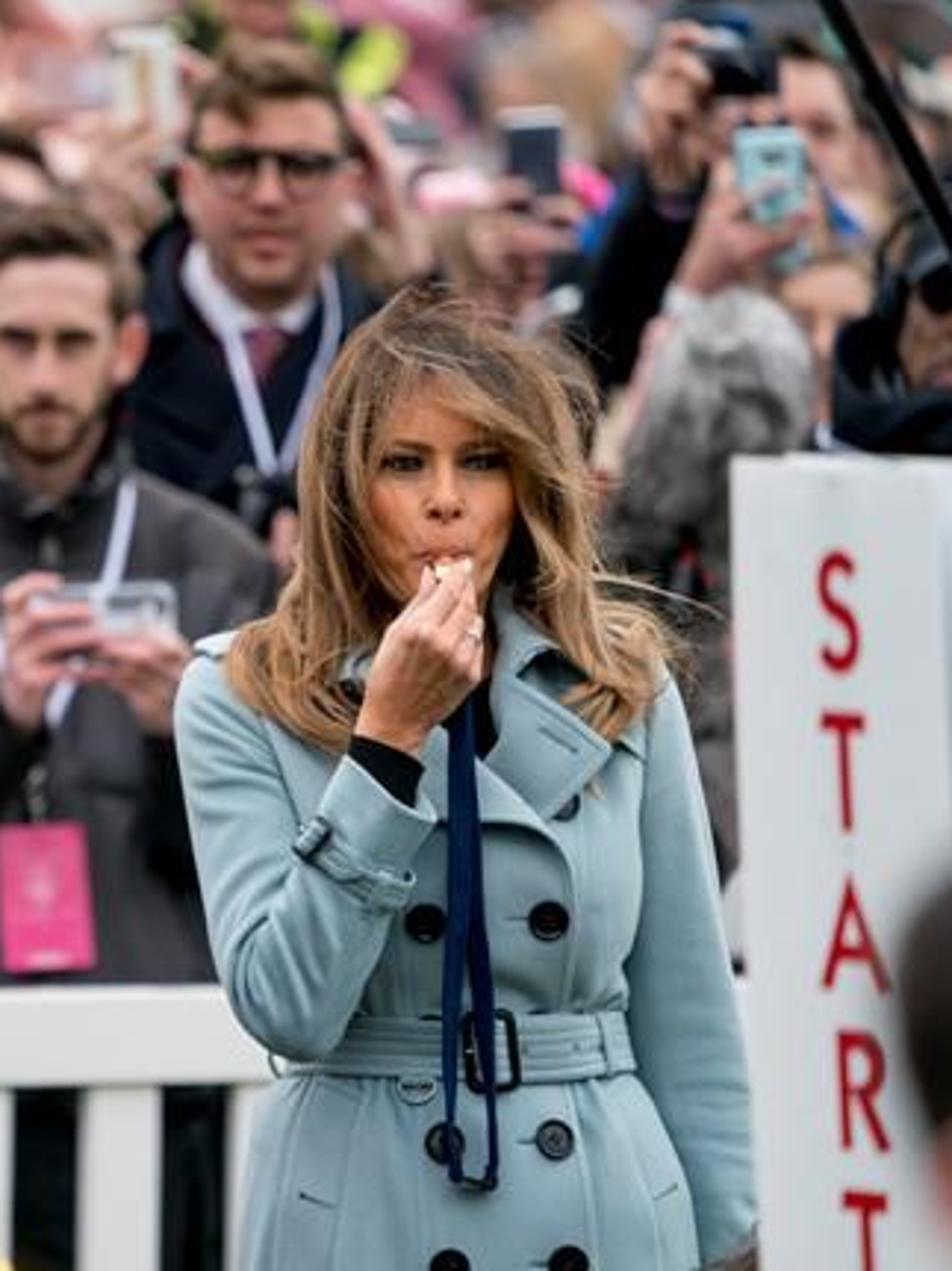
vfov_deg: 3.4
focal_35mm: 580
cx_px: 56
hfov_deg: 2.6
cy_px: 636
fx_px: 21279
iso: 400
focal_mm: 400
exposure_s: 1/640
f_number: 5.6
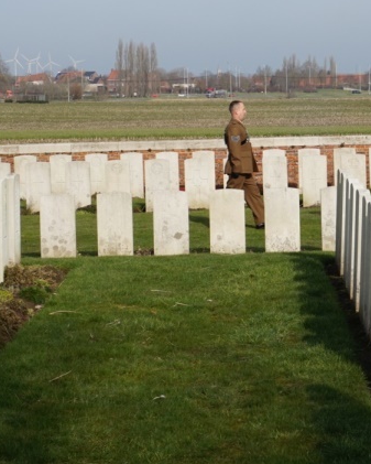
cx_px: 306
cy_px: 112
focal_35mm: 122
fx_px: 1674
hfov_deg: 12.6
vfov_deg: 15.7
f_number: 14
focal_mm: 38
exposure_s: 1/100
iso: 100
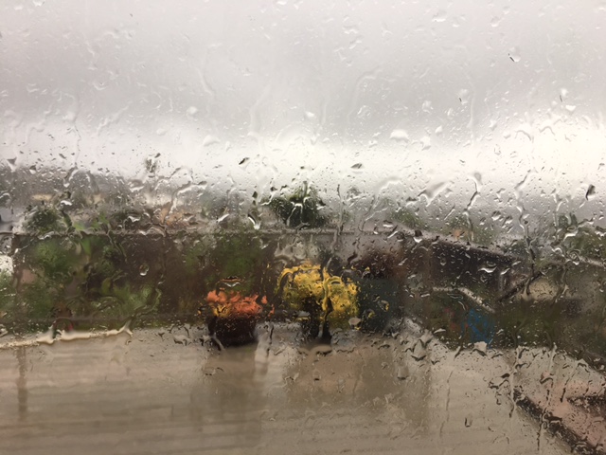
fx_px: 508
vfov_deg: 48.2
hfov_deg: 61.7
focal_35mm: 29
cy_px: 228
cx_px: 303
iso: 32
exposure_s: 1/60
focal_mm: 4.15
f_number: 2.2
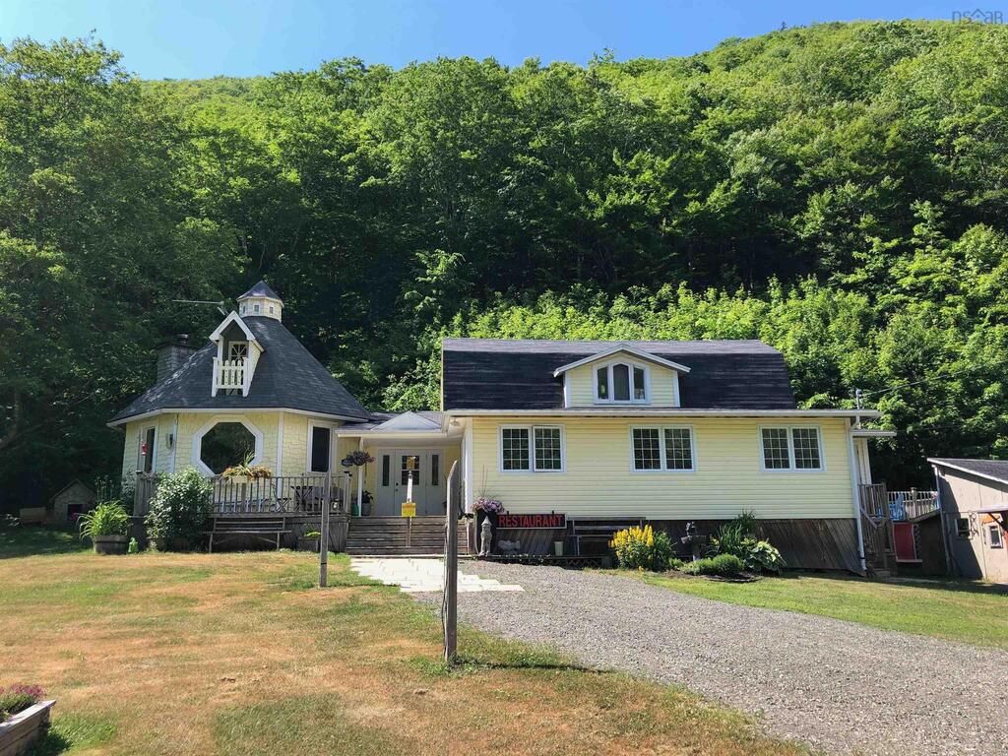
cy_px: 378
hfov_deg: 63.4
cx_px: 504
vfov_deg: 49.7
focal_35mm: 28
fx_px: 815
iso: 20
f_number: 1.8
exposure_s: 1/706
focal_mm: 3.99
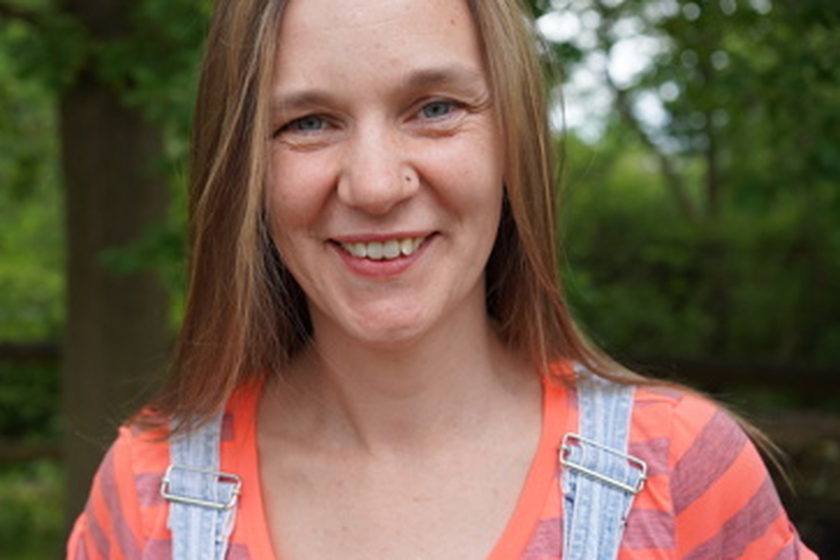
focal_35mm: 53
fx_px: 1237
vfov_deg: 25.5
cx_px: 213
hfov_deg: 36.7
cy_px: 229
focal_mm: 35
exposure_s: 1/160
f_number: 4
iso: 160
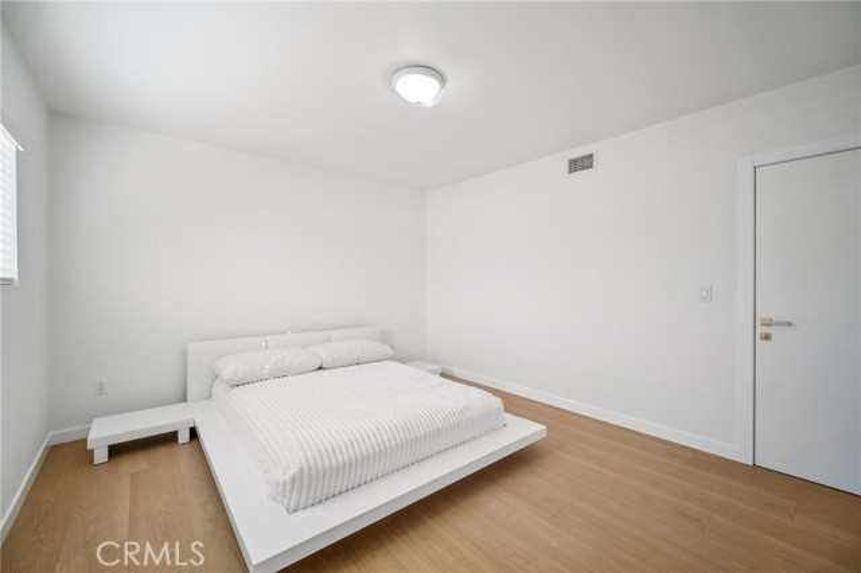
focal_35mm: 14
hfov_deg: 104.3
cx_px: 430
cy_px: 286
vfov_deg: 81.1
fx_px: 335
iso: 160
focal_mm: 9
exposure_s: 1/35
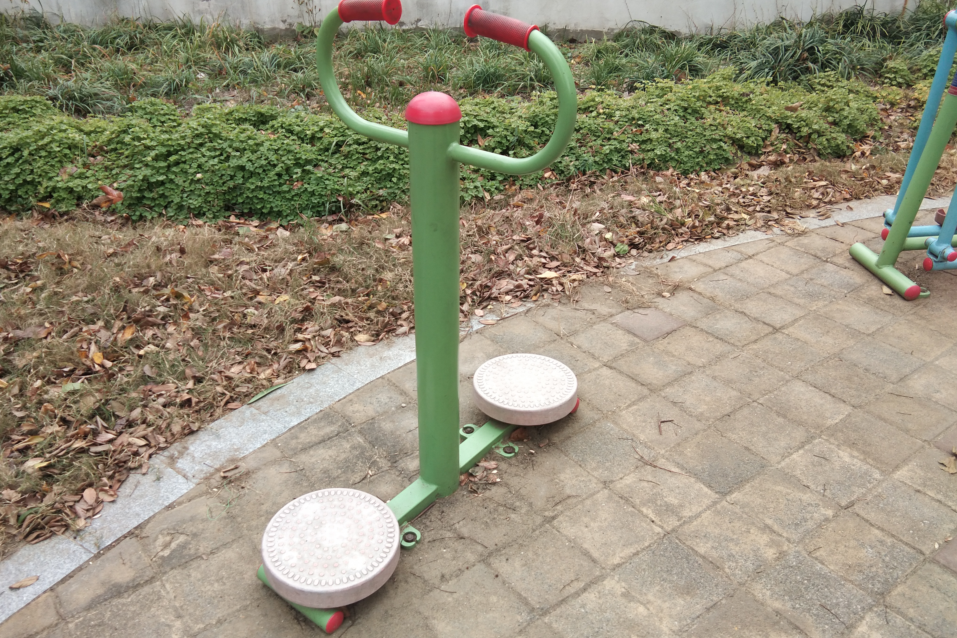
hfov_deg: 57.2
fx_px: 877
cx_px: 472
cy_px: 337
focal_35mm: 33
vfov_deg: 40.0
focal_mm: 3.69
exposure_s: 1/100
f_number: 2.2
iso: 100
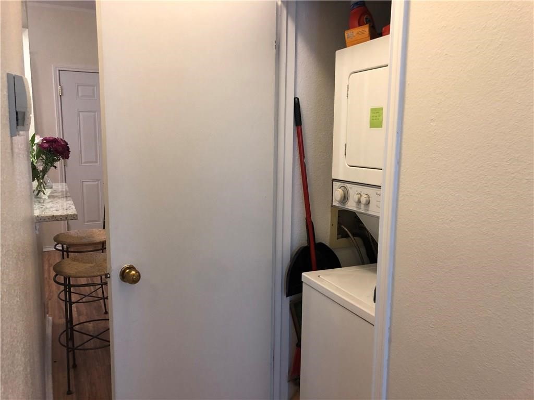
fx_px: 432
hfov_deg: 63.4
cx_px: 267
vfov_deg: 49.7
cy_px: 200
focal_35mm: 28
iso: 50
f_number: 1.8
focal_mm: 4
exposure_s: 1/15
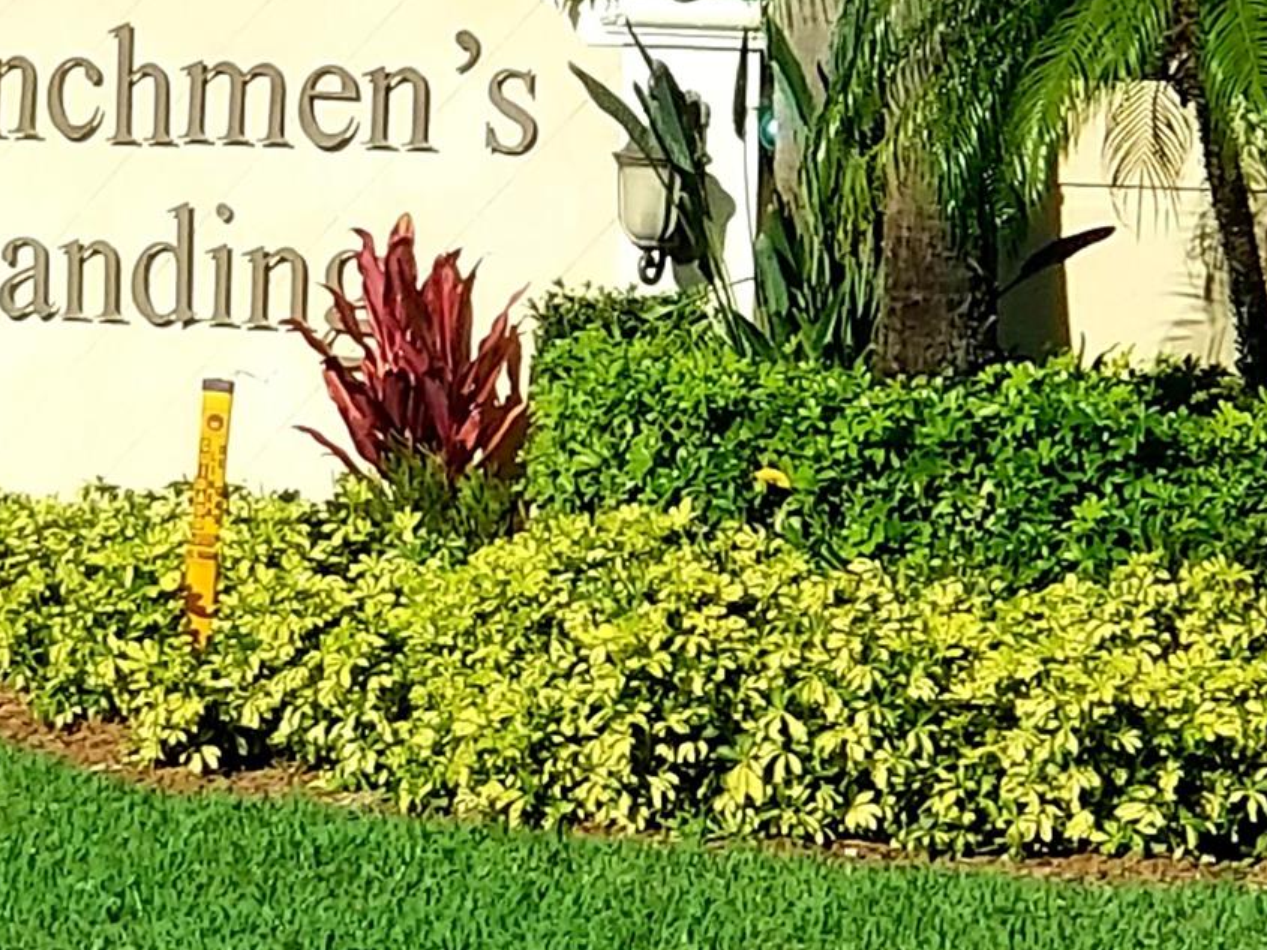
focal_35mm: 126
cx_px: 156
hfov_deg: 15.5
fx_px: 4612
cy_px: 354
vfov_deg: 11.8
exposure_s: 1/1385
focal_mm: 6
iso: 25
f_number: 2.4
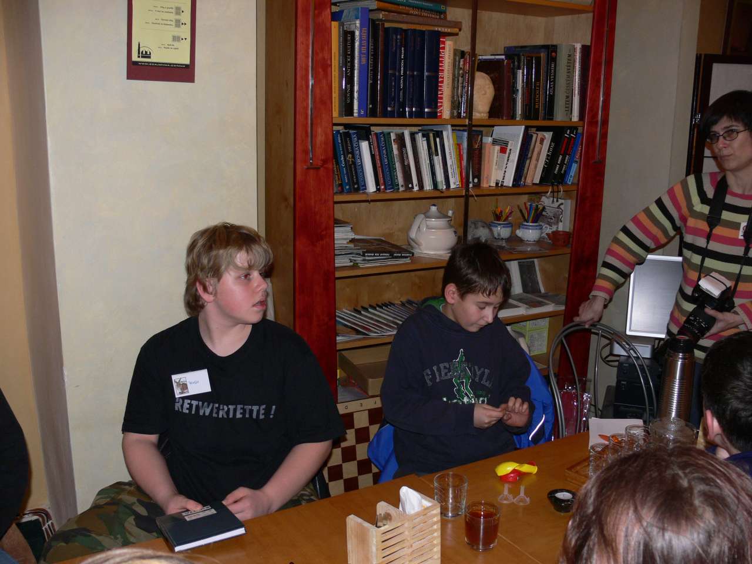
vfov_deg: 40.7
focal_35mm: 35
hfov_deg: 52.6
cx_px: 376
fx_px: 760
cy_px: 282
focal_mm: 7.4
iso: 100
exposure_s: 1/30
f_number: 2.8
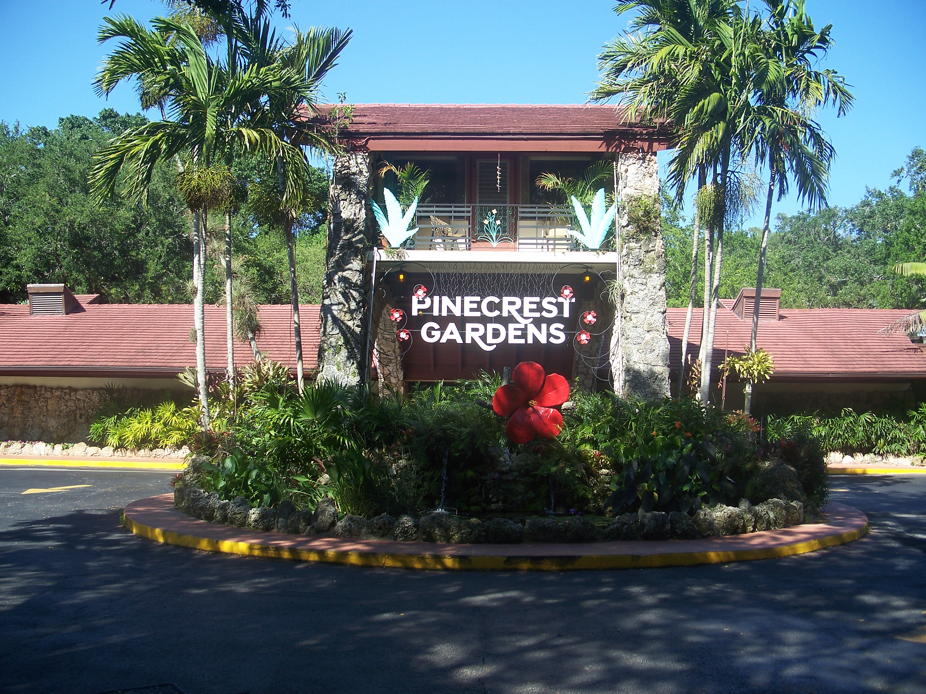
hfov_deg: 50.1
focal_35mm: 37
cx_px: 463
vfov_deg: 38.7
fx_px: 990
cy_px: 347
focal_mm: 7.8
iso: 64
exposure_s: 1/400
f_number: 2.8
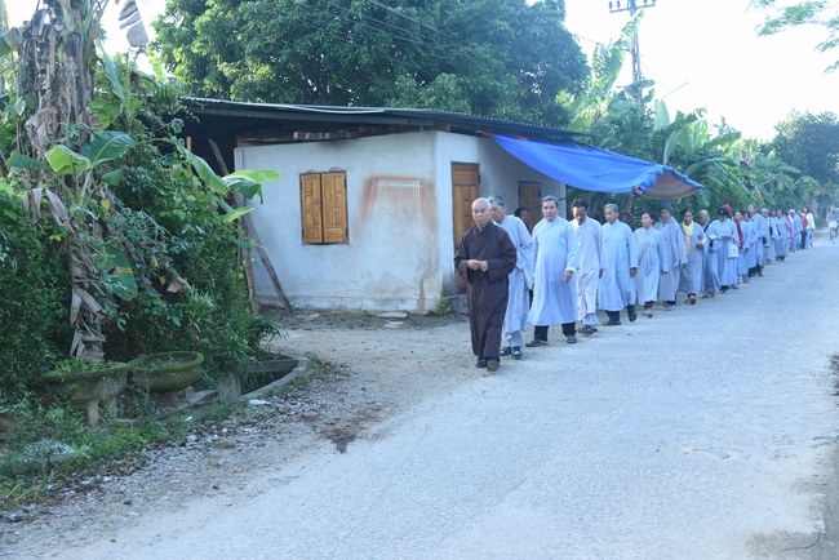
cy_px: 280
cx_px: 420
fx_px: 886
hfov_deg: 50.7
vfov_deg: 35.1
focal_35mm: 38
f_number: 5.6
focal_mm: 38
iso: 400
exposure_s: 1/80
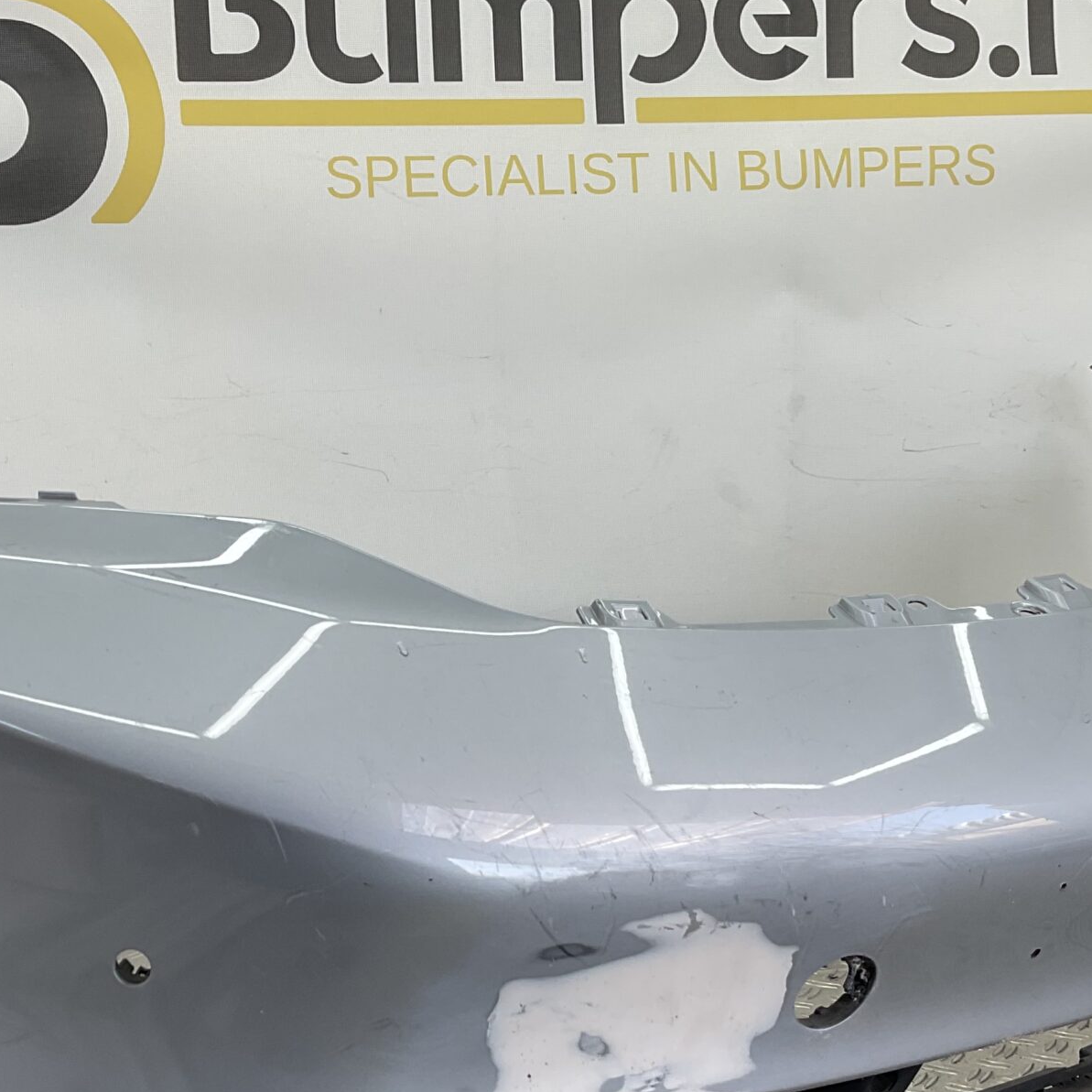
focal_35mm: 55
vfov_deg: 30.9
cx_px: 399
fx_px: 1963
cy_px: 686
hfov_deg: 30.9
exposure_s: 1/140
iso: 16
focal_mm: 3
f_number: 1.8
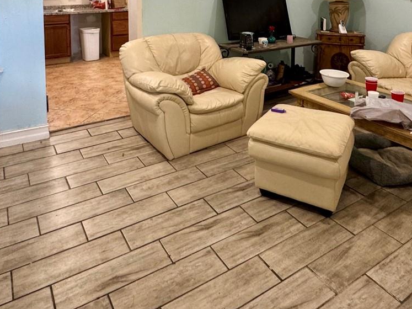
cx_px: 206
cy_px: 8
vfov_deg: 41.4
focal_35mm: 30
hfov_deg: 60.0
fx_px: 357
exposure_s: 1/60
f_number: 2.2
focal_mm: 2.22
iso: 160
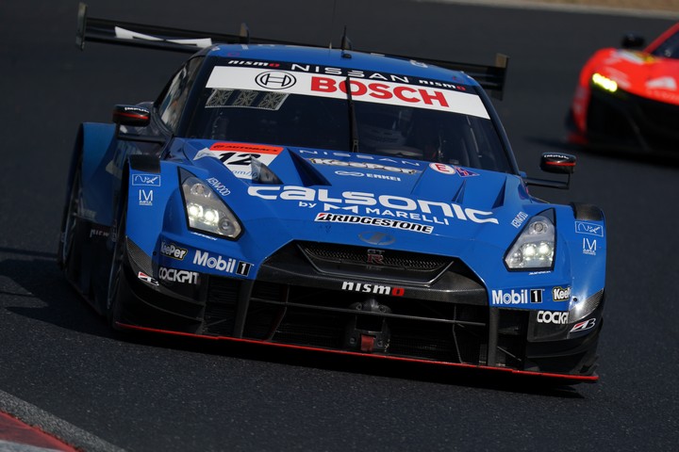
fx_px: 9222
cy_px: 226
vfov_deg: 2.8
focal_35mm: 489
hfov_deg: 4.2
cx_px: 340
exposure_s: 1/1250
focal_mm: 489
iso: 100
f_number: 6.3
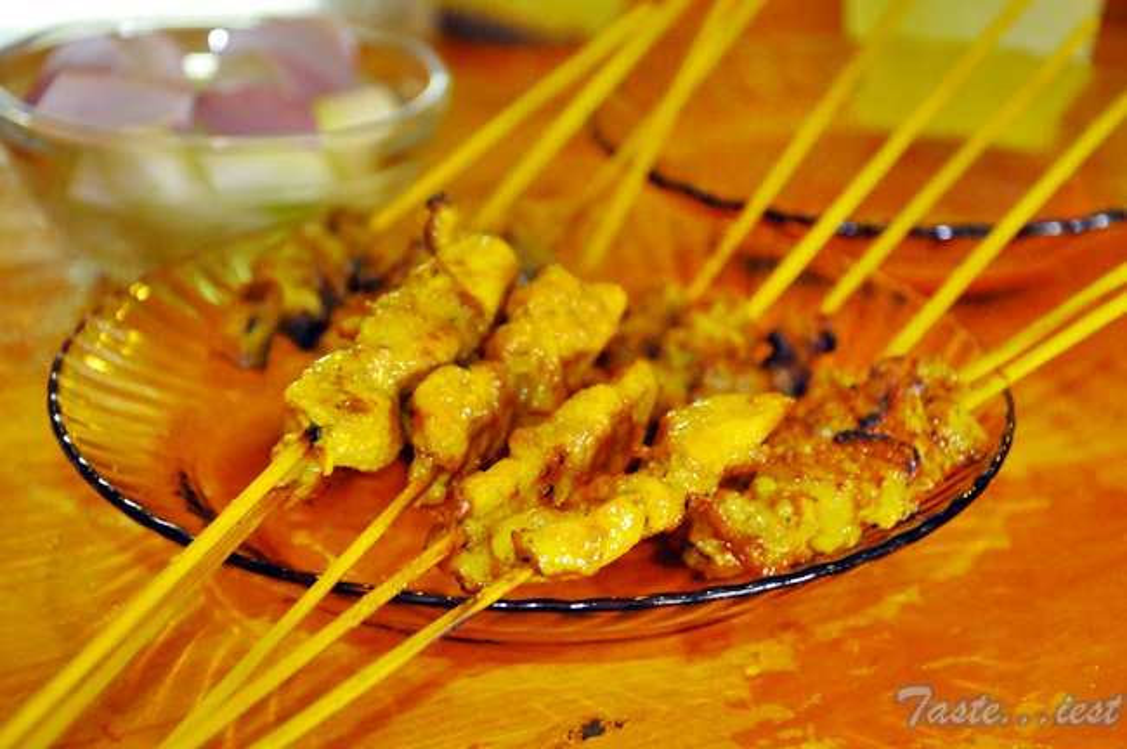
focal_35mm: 87
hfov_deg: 23.4
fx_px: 2721
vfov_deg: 15.7
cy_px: 374
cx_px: 564
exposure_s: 1/60
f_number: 5
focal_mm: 58
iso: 3200
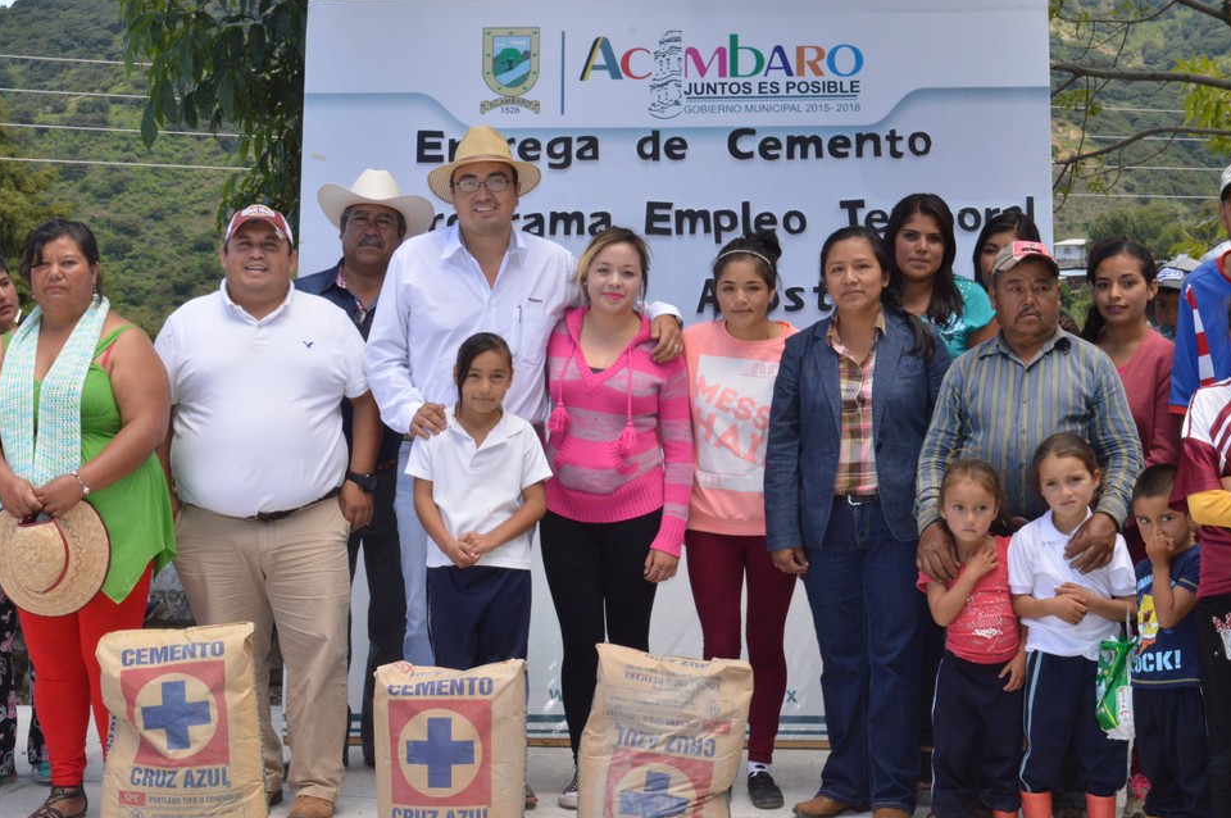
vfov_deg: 21.2
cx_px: 592
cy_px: 424
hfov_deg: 31.4
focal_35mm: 64
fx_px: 2186
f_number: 16
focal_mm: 40
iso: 800
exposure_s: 1/200
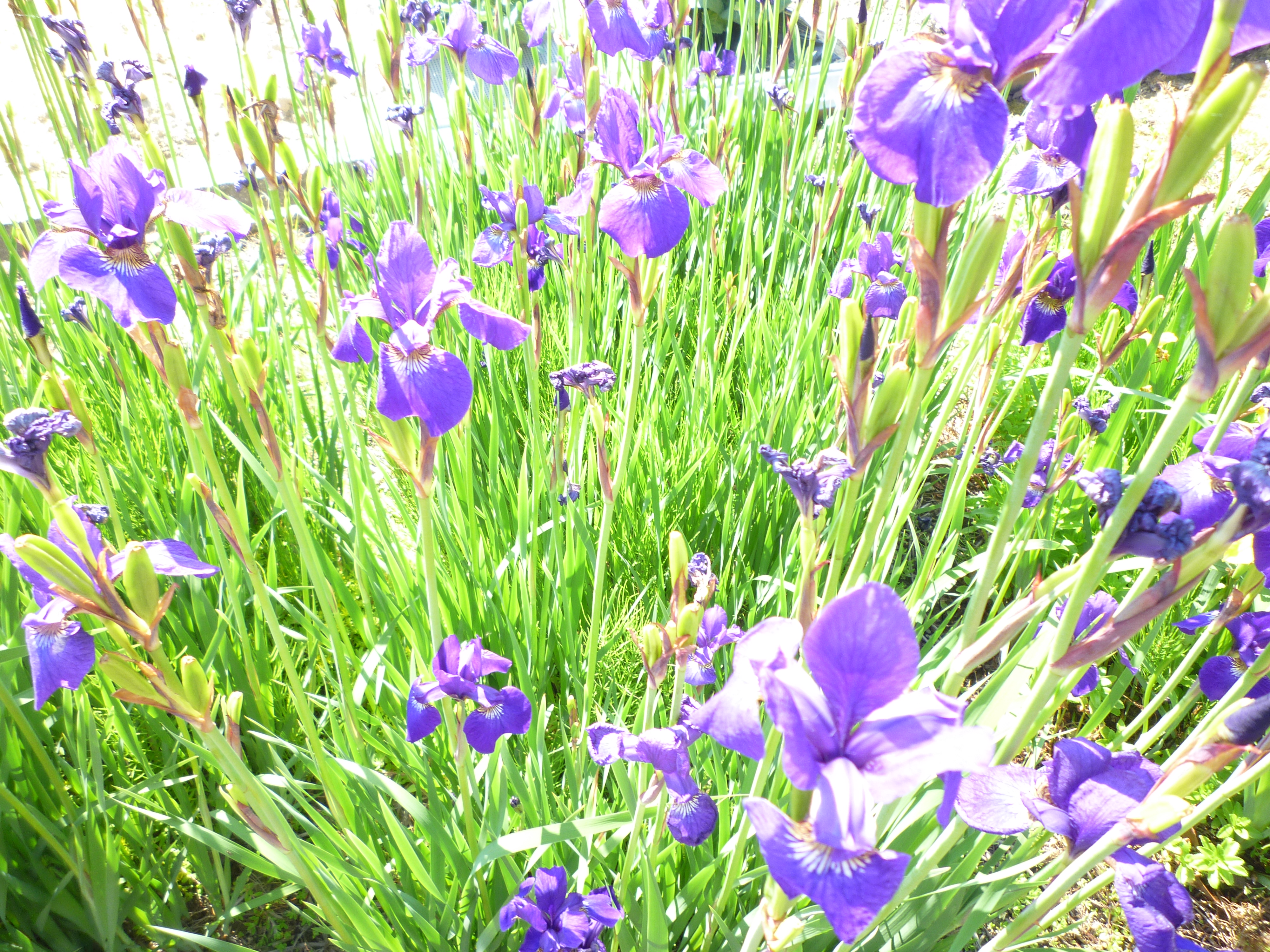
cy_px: 476
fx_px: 917
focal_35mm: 25
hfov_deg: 69.4
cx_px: 635
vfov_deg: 54.9
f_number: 2.8
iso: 80
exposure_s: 1/80
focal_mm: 4.4
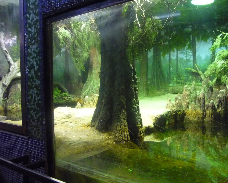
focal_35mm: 35
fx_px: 236
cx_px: 119
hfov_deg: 51.5
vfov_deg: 42.2
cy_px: 90
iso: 800
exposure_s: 1/30
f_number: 2.8
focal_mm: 5.5
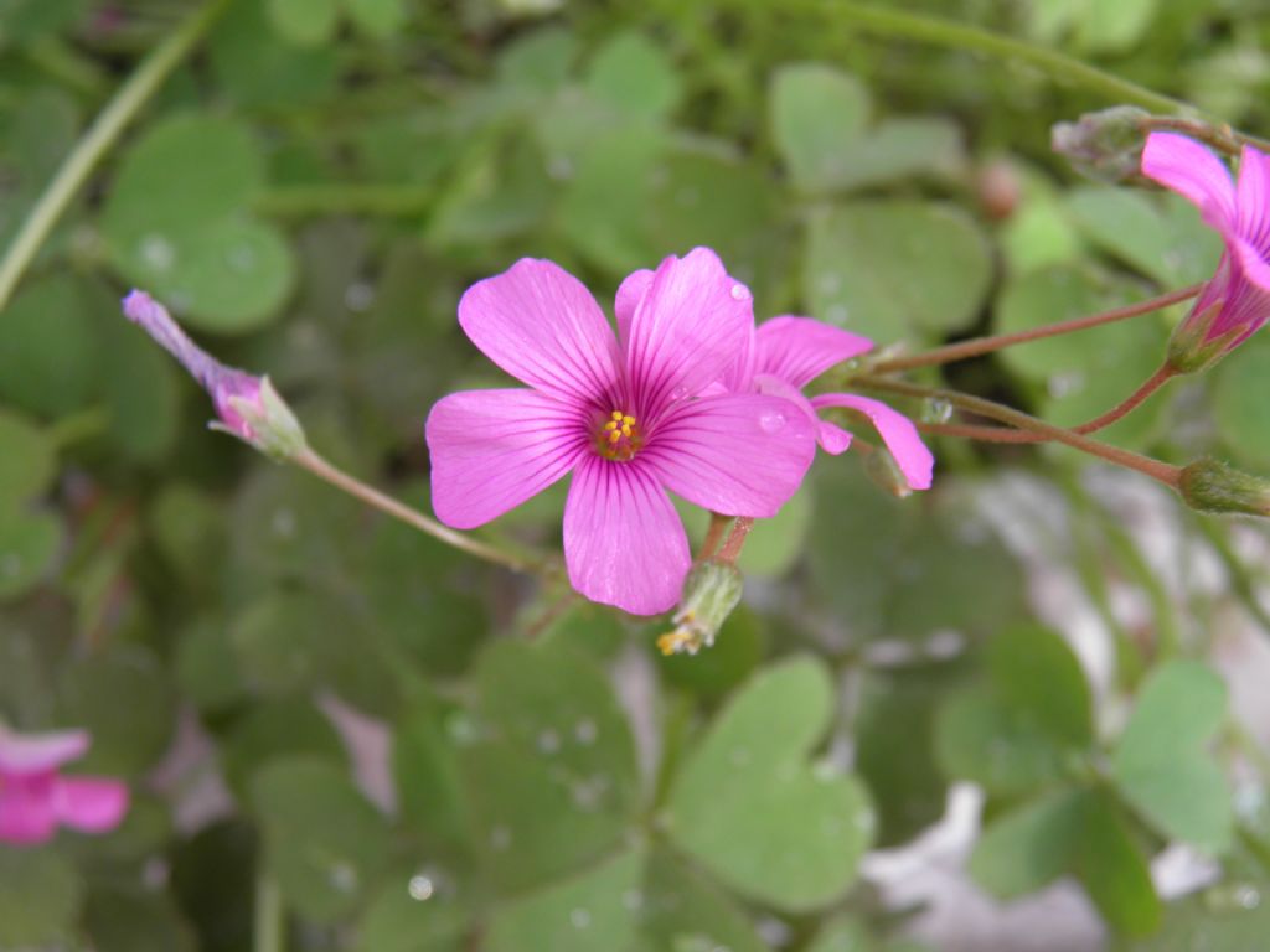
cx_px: 635
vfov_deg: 29.7
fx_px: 1798
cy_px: 476
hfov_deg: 38.9
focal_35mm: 49
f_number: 3.5
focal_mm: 8.9
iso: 50
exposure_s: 1/40
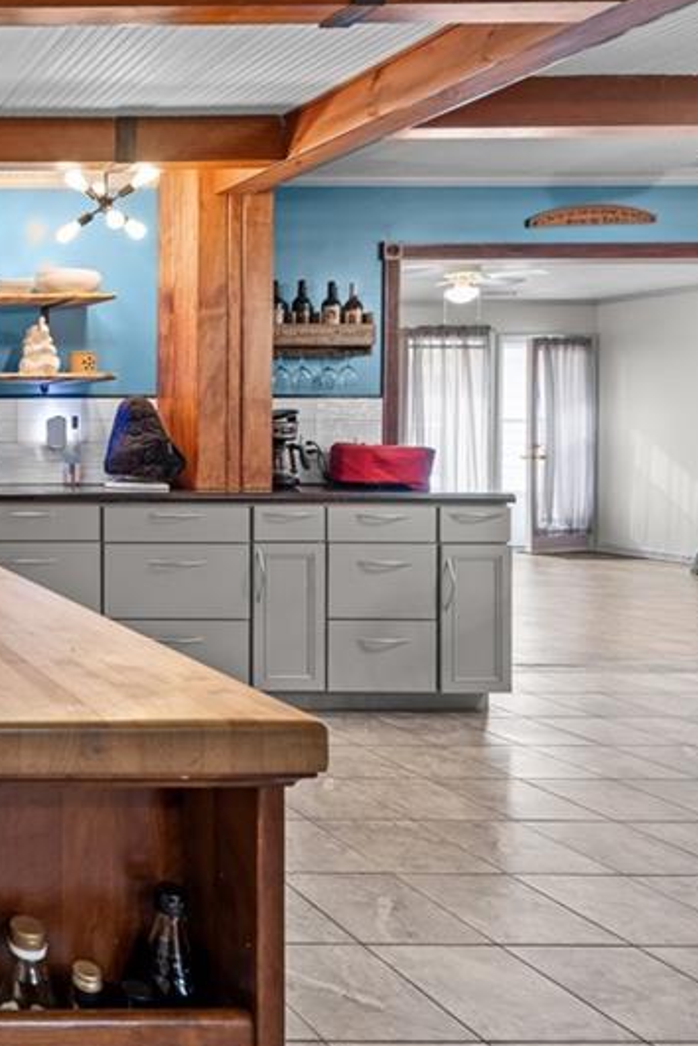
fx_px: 785
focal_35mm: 27
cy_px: 454
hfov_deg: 31.0
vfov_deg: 67.1
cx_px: -298
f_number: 8
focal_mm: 14
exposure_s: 3.2
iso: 200
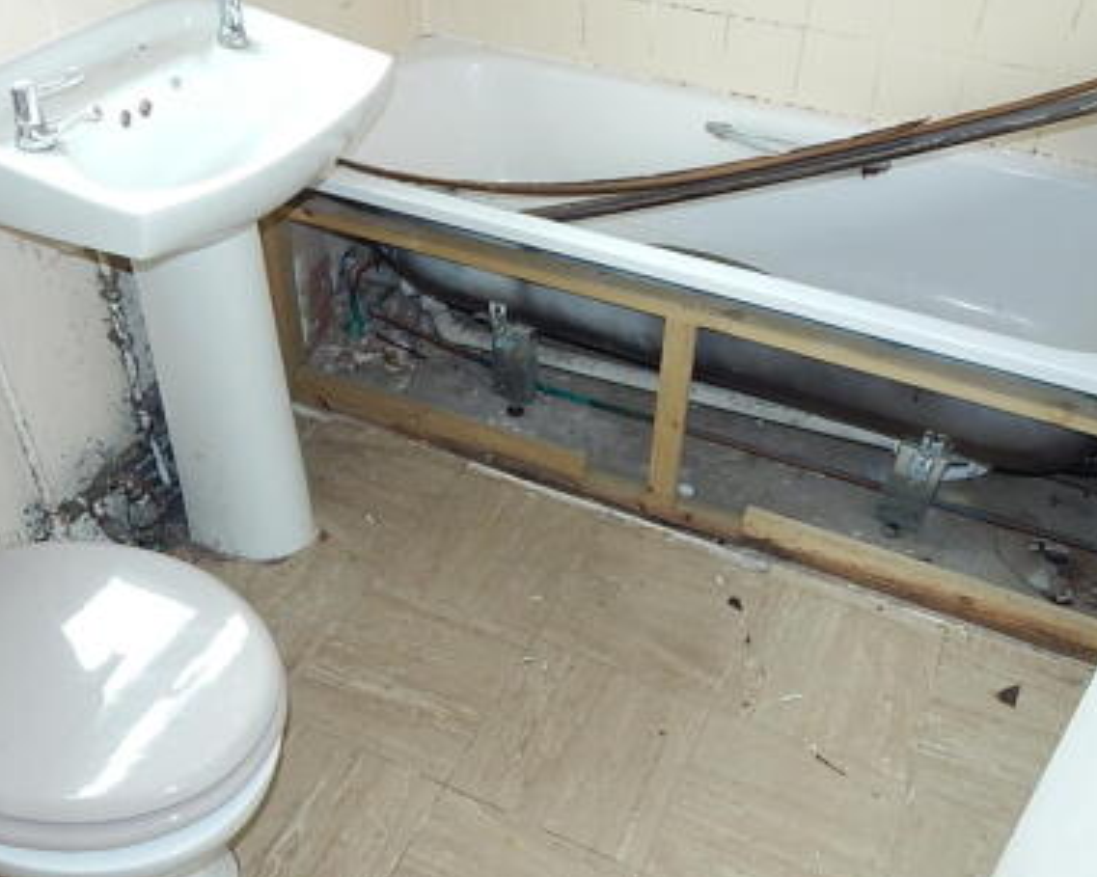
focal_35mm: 33
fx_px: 1071
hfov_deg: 54.2
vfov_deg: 44.5
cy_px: 395
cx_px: 534
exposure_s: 1/30
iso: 125
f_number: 3
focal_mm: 4
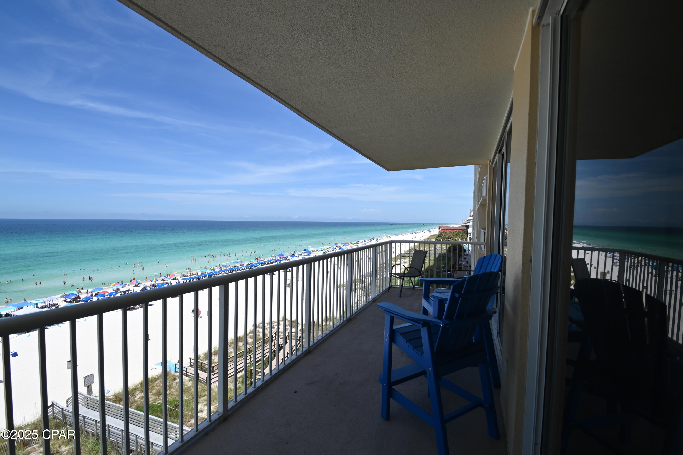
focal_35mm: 15
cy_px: 228
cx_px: 342
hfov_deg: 100.4
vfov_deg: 77.3
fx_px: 284
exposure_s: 1/400
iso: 100
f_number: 7.1
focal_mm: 10
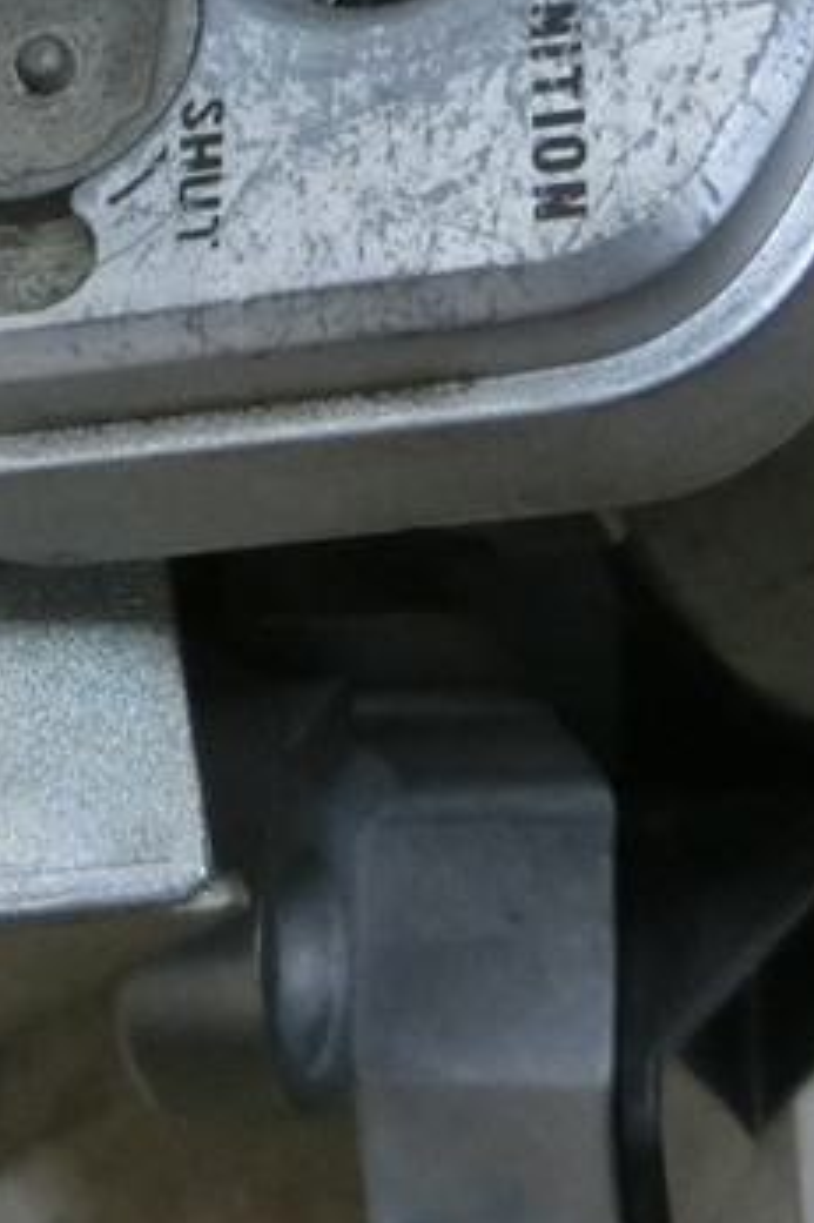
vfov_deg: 20.7
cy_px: 78
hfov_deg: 14.0
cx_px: 18
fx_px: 3259
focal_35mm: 96
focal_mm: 4.5
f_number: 3.5
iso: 400
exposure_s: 1/100
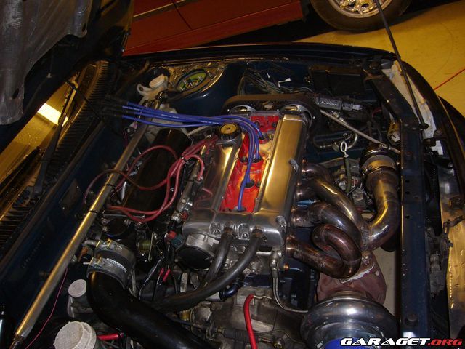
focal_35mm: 35
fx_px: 470
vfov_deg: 40.7
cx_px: 232
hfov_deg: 52.6
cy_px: 174
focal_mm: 5.8
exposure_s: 1/8
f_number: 2.8
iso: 80
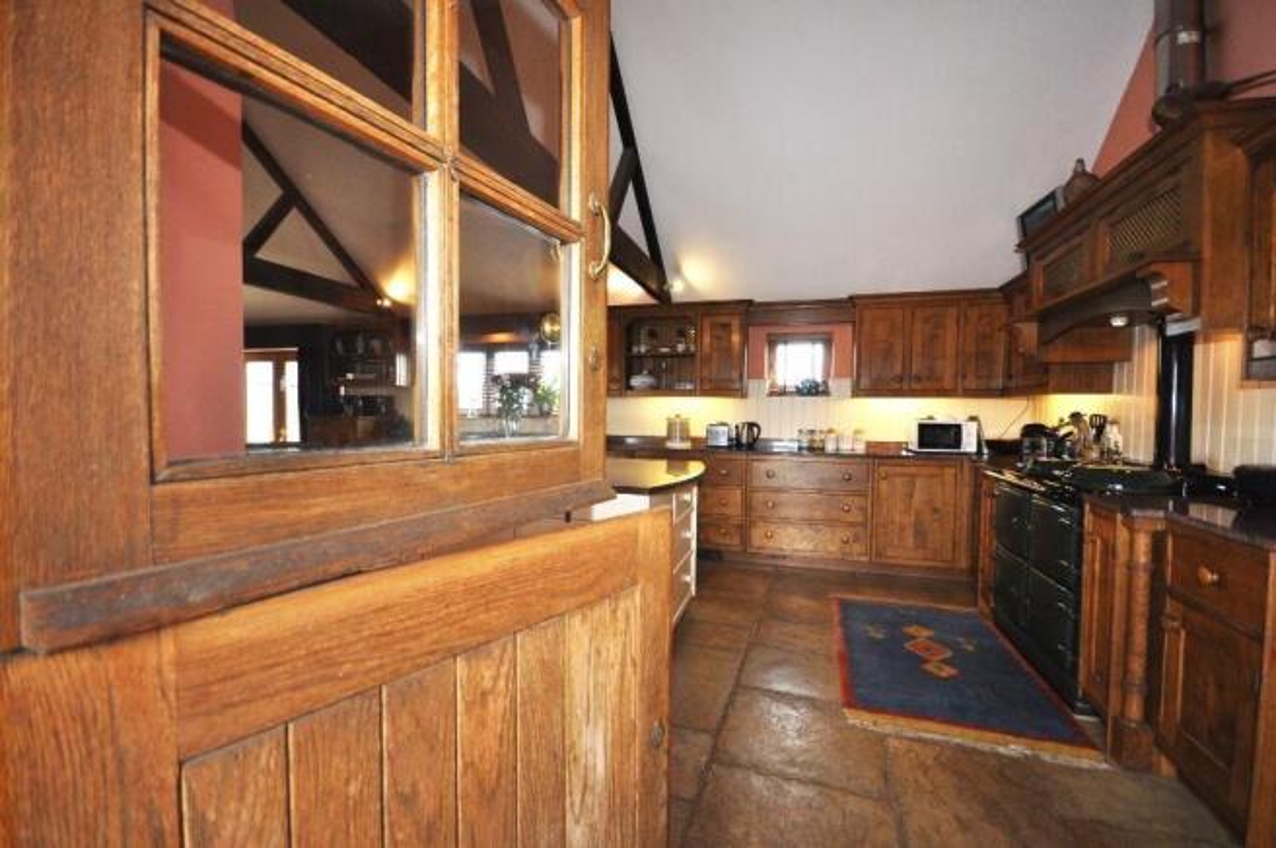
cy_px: 424
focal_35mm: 15
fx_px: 531
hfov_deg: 100.4
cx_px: 638
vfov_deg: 77.2
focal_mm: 10
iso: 640
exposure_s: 1/200
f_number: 4
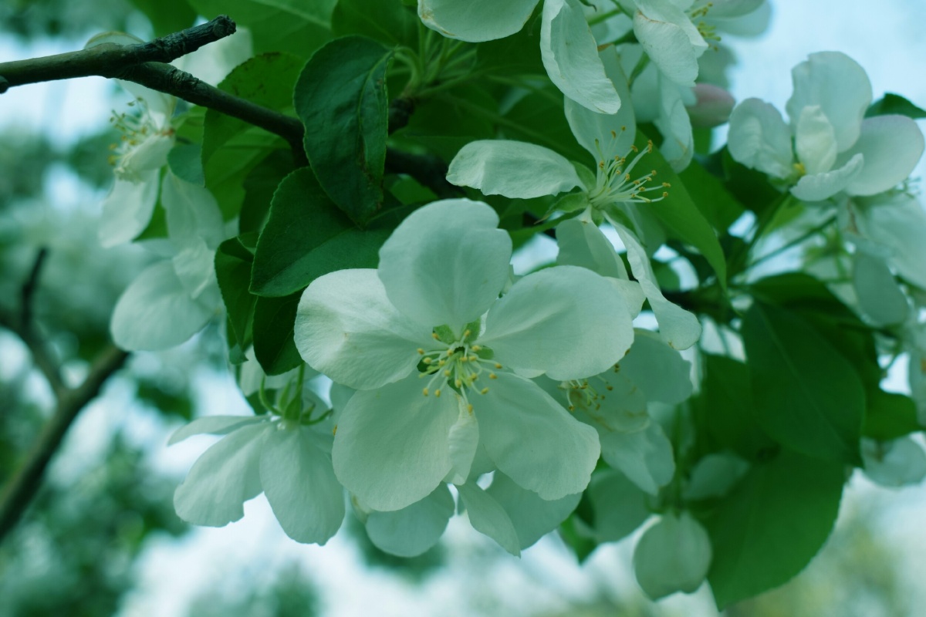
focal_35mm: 51
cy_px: 308
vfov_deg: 26.5
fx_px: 1312
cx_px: 463
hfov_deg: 38.9
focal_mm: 34
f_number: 8
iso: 320
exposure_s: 1/250
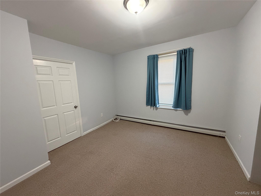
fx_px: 106
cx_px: 130
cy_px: 98
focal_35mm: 14
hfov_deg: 102.1
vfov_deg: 85.7
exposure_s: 1/60
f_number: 2.2
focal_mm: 2.22
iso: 500
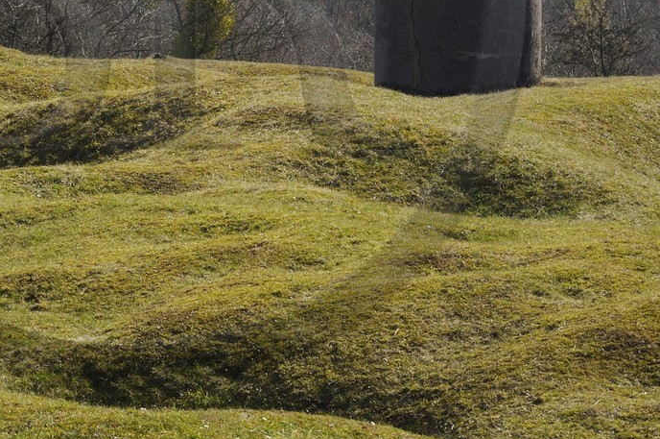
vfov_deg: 4.4
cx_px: 130
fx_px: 5750
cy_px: -7
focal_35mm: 314
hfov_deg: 6.6
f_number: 13
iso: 200
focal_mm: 135
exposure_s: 1/160
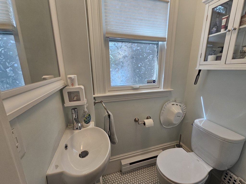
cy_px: 92
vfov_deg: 89.9
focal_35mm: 13
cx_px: 123
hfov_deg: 106.2
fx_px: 92
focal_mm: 2.2
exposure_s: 1/60
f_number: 2.2
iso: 80
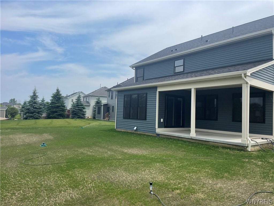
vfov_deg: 53.1
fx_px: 206
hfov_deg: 67.3
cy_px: 103
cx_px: 137
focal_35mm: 26
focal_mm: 4.2
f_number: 1.6
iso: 32
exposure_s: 1/4132
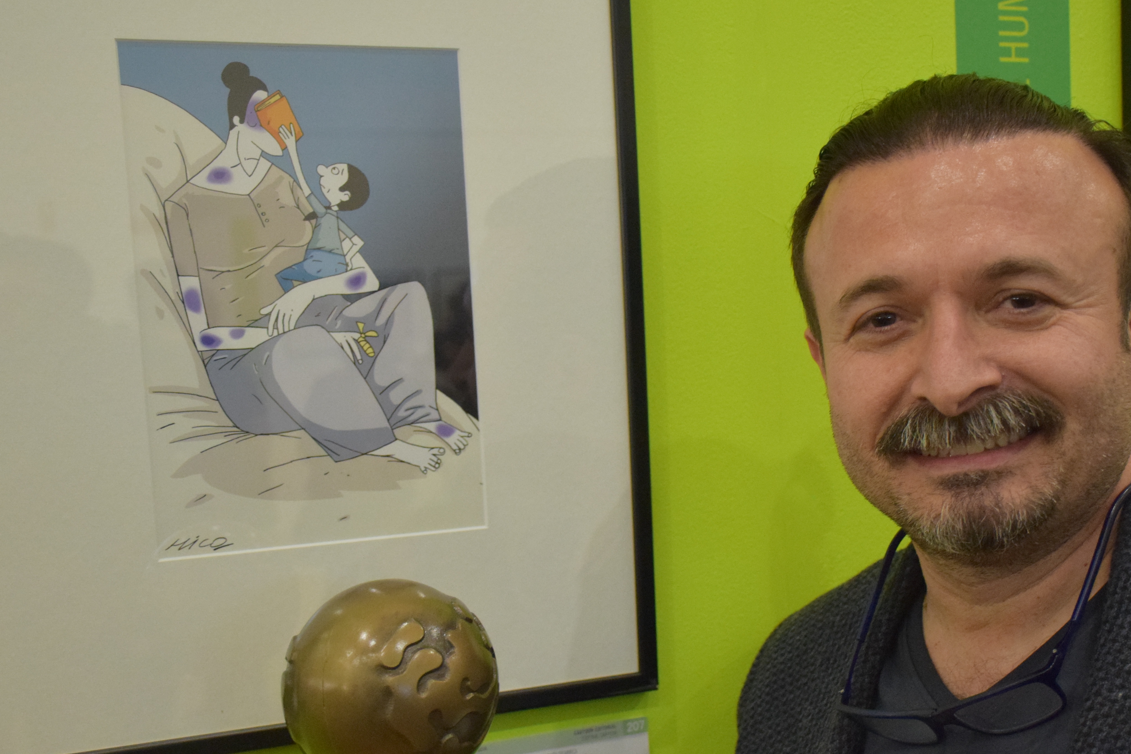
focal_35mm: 57
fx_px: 1791
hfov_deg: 35.0
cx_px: 657
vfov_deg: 23.7
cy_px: 503
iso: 2200
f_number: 3.8
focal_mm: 26
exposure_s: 1/60
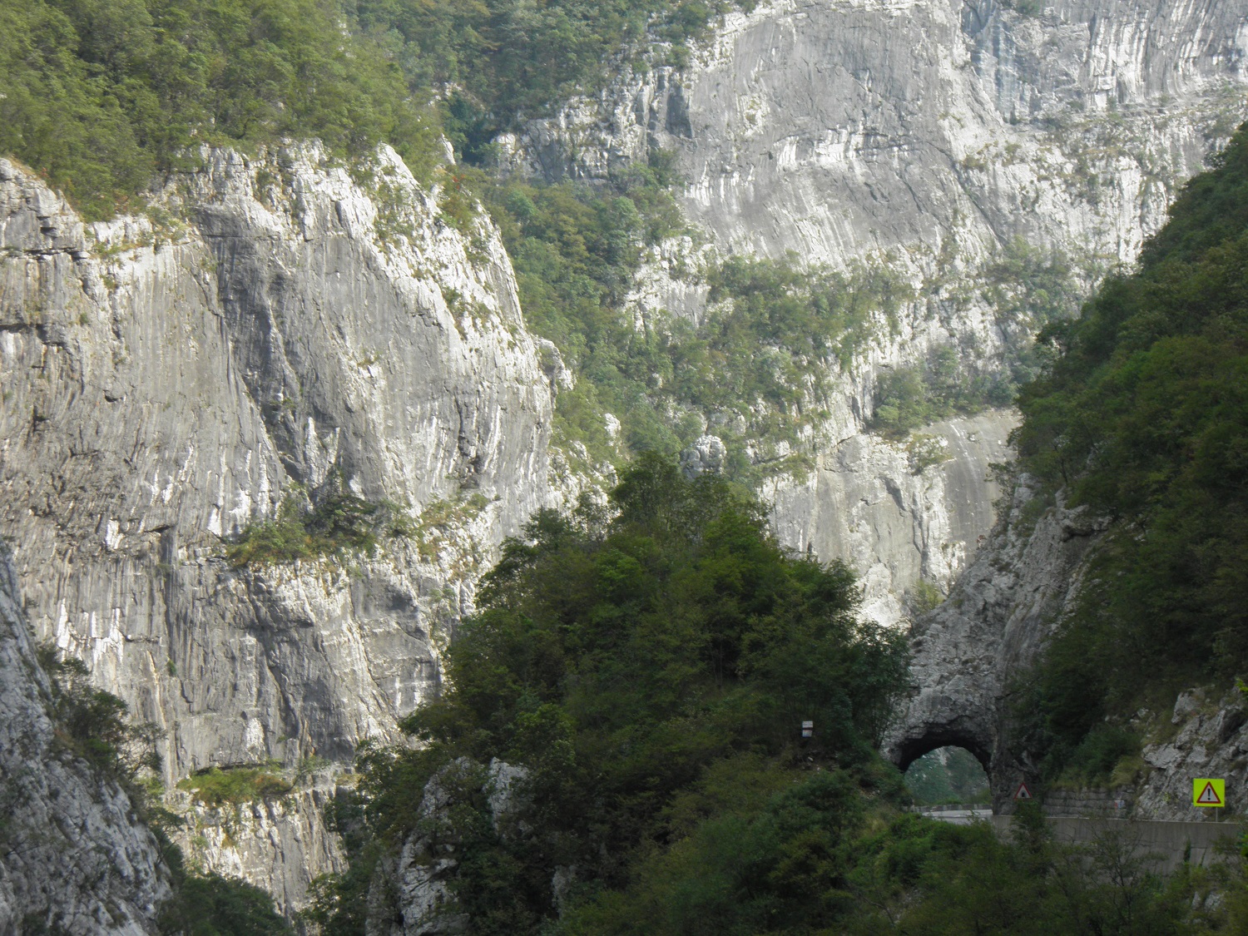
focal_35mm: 162
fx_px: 5841
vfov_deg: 9.2
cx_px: 624
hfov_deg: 12.2
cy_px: 468
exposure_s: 1/125
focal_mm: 29.2
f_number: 5.7
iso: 50
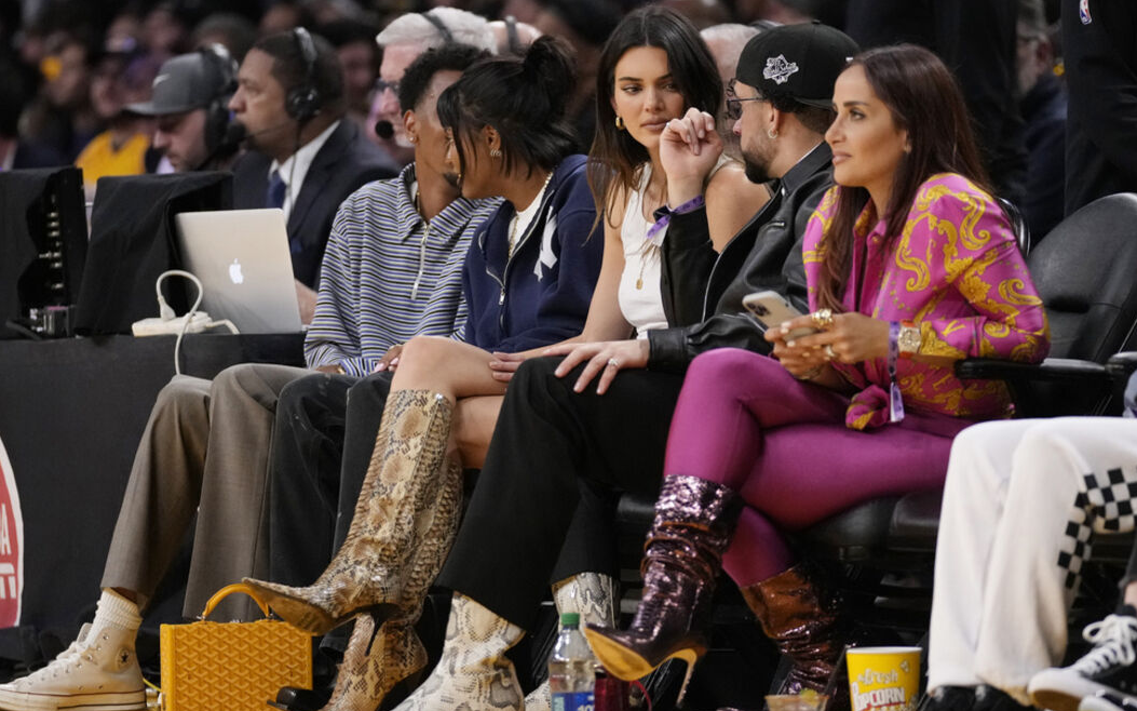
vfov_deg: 4.5
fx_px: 8955
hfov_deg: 7.3
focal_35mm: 289
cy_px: 357
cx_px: 600
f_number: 2.8
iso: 4000
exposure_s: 1/1600
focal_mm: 179
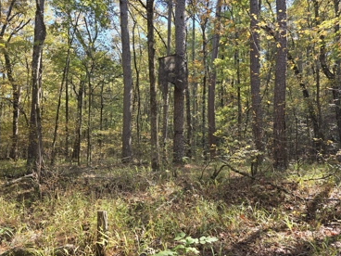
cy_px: 129
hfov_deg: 69.4
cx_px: 171
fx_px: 246
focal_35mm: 25
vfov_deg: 54.9
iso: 40
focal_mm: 6.3
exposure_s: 1/180
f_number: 1.7
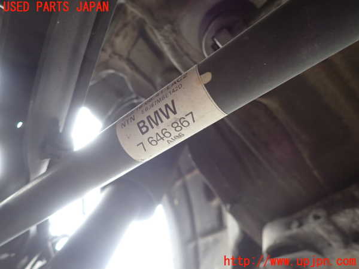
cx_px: 180
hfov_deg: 69.4
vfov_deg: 54.9
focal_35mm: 25
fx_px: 259
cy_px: 134
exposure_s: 1/30
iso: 250
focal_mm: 4.5
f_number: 2
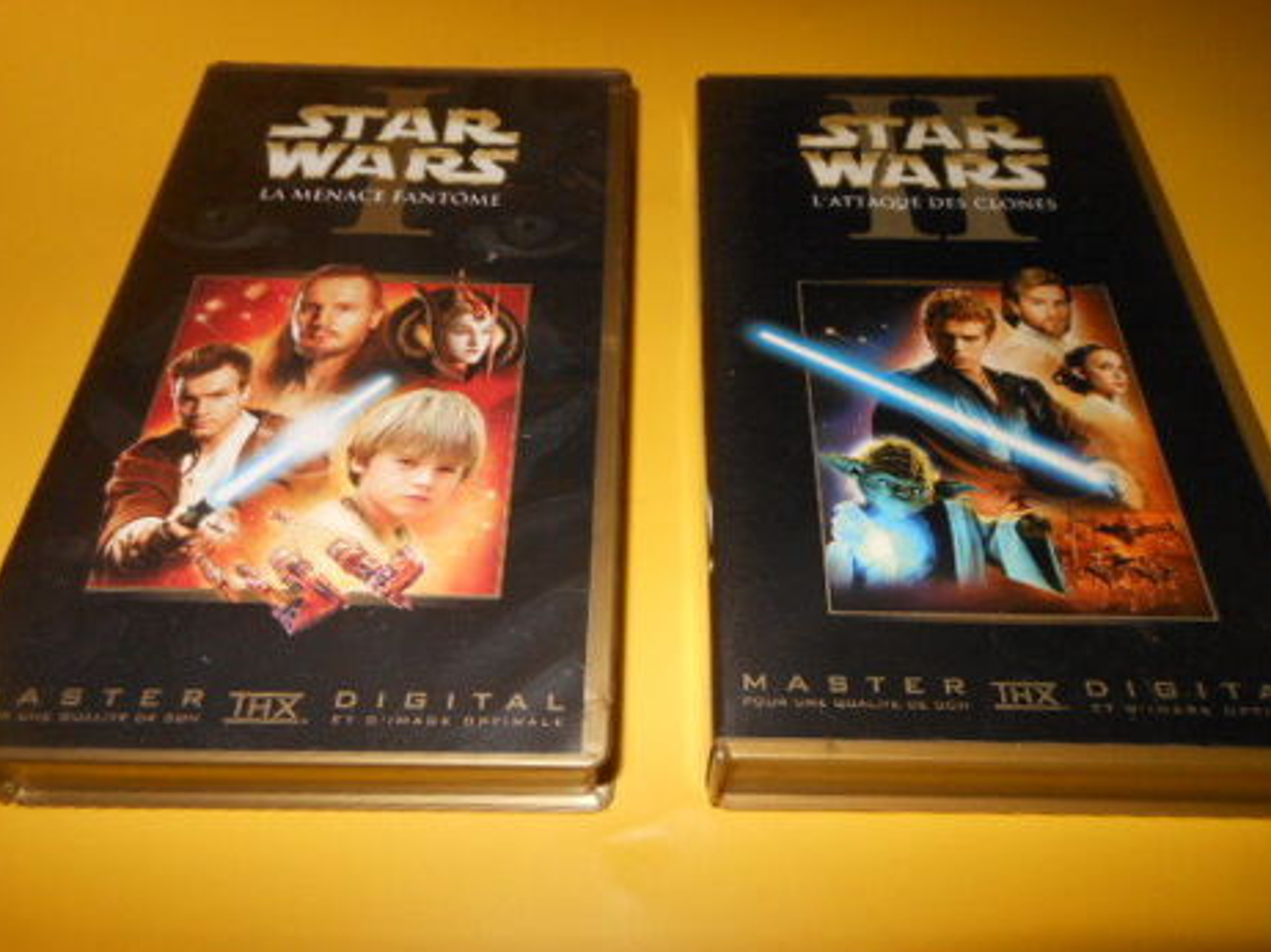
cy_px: 468
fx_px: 954
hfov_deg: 67.3
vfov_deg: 53.0
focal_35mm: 26
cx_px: 647
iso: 200
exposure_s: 1/25
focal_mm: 4.5
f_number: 10.2
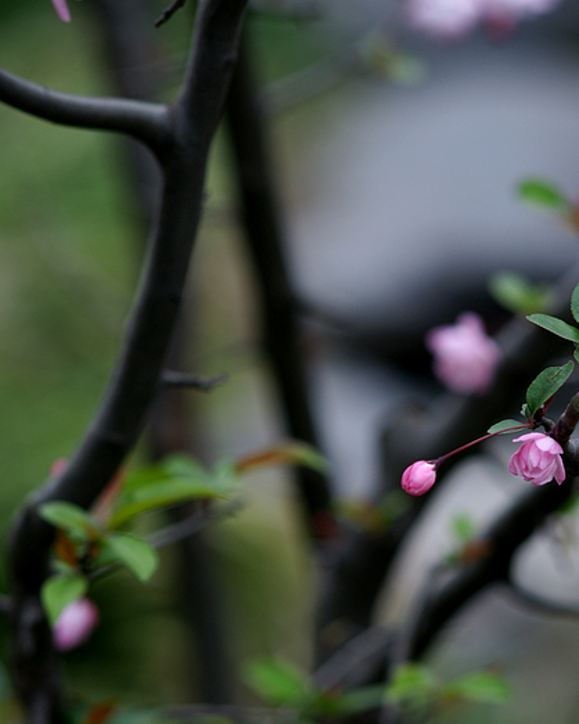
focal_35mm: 255
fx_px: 5457
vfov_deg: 7.6
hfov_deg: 6.1
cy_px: 469
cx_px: 286
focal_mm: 135
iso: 100
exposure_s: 1/160
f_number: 2.8
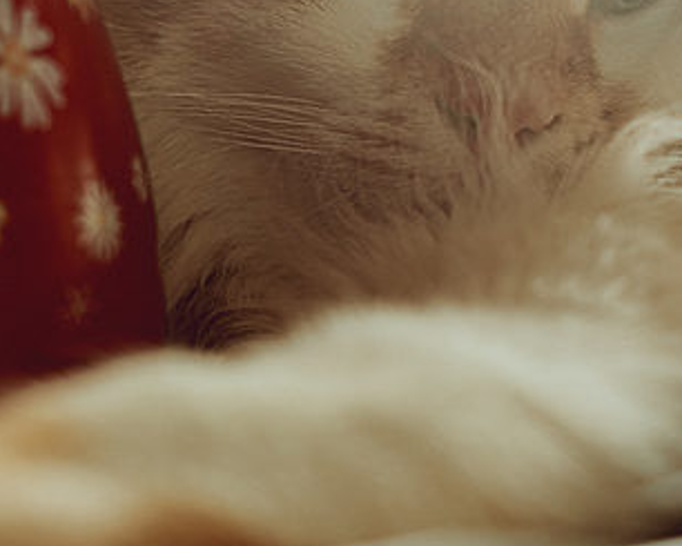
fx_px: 2786
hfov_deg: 13.9
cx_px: 256
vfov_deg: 11.2
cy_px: 275
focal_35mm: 138
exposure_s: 1/15
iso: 100
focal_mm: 50
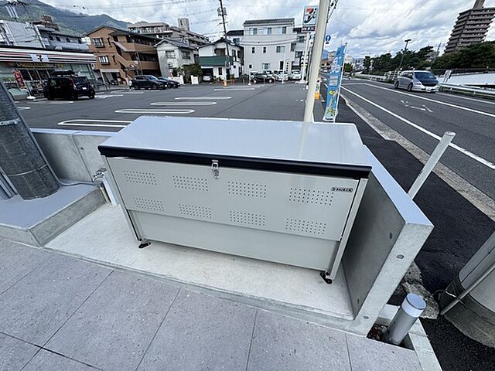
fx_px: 200
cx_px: 248
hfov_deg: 102.1
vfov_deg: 85.7
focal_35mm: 14
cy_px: 186
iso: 50
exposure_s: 1/956
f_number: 2.2
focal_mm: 2.22
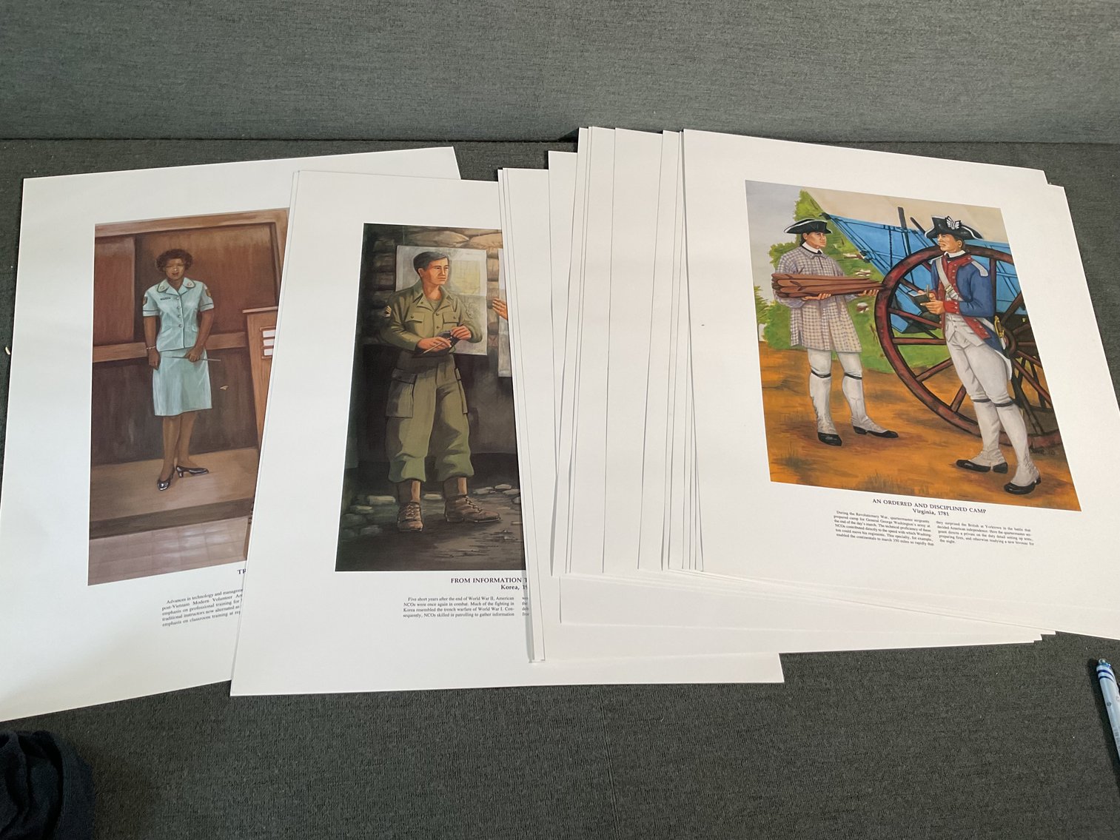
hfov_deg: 61.7
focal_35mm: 29
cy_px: 420
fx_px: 938
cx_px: 560
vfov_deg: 48.2
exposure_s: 1/60
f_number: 1.8
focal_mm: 3
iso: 64
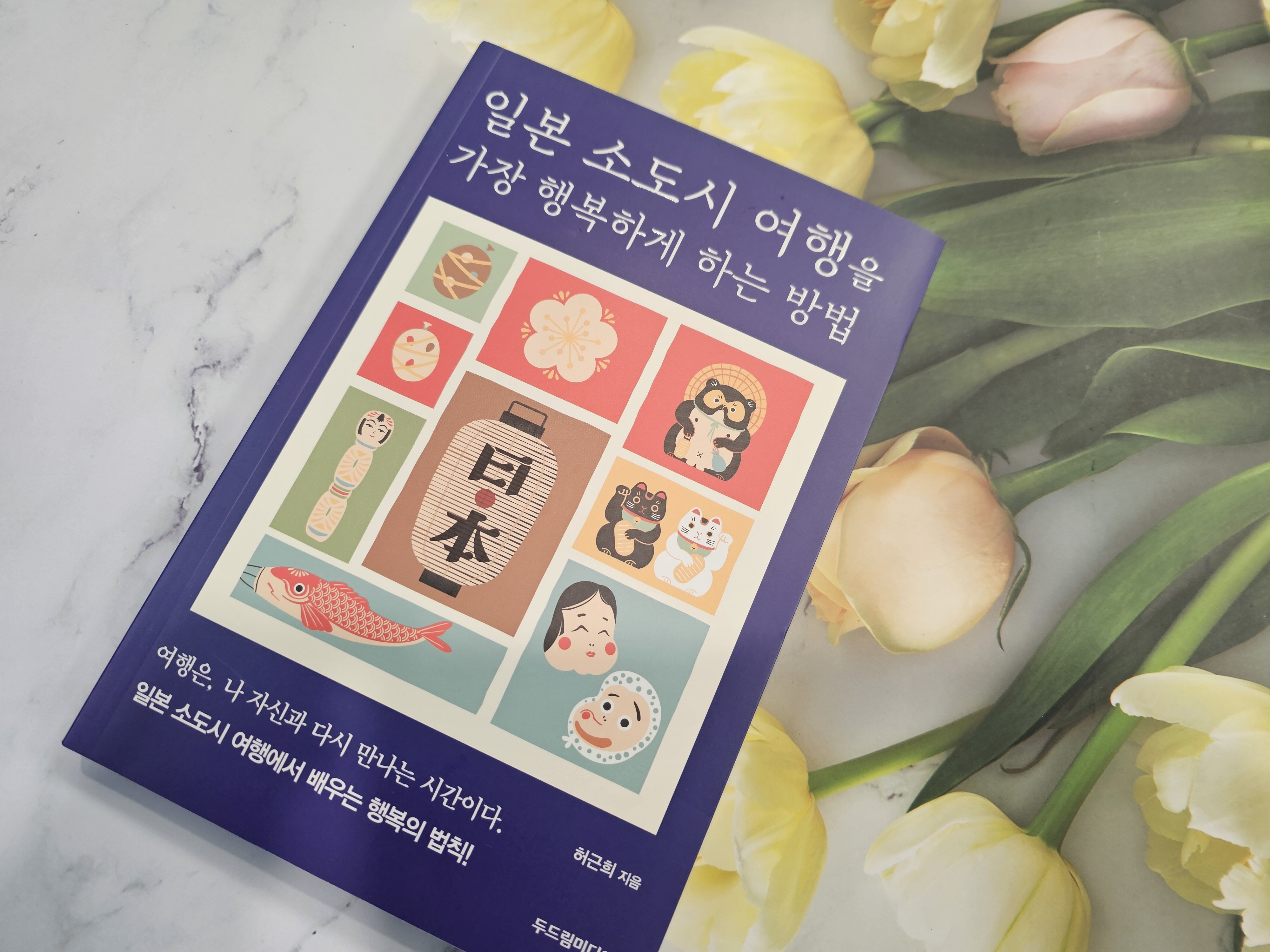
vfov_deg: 58.9
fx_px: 844
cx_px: 635
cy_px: 476
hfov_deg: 73.9
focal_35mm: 23
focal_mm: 6.3
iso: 64
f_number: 1.7
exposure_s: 1/68
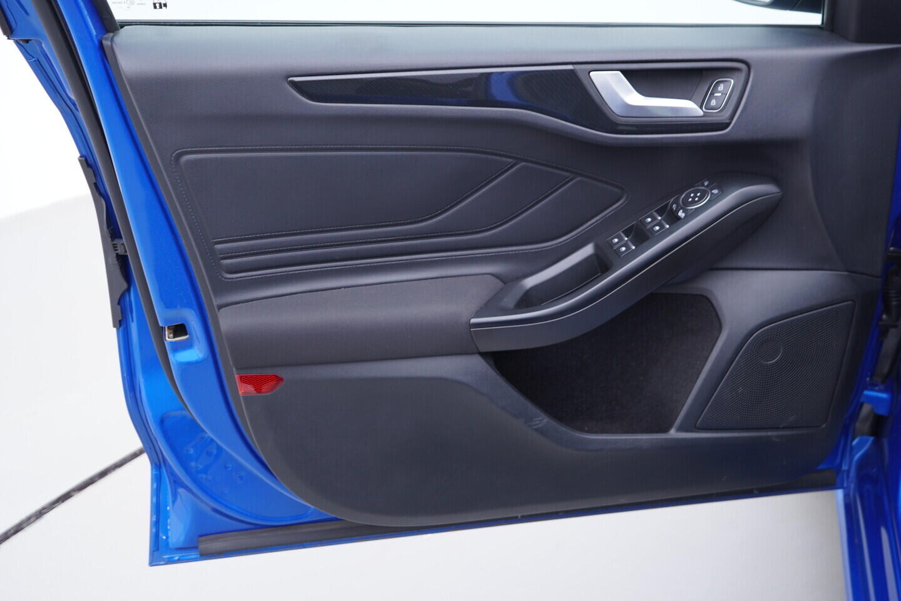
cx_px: 450
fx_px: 901
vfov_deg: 36.9
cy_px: 300
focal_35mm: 36
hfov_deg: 53.1
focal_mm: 24
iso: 160
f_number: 2.8
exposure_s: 1/40
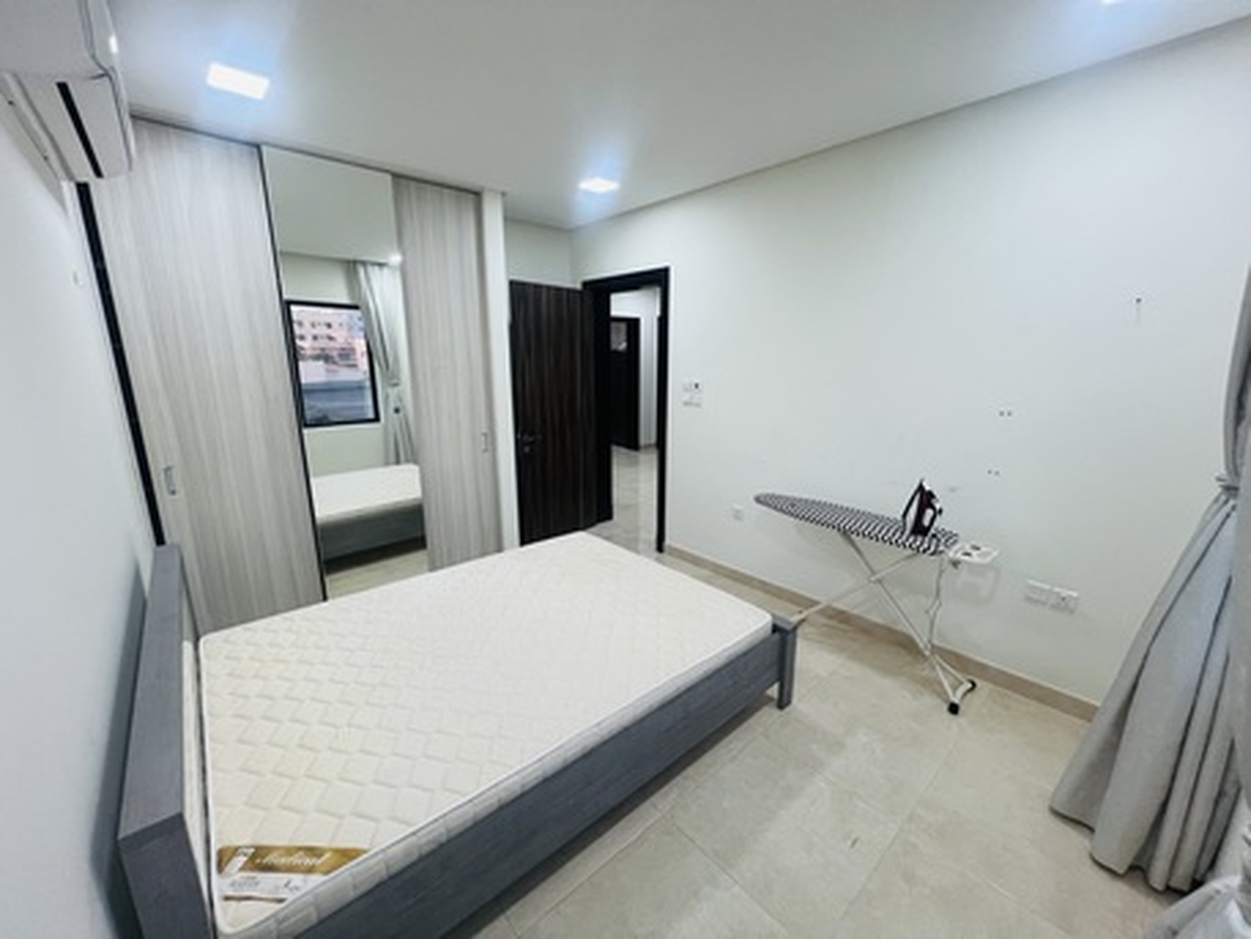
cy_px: 470
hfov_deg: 106.2
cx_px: 626
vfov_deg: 89.9
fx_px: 470
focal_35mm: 13
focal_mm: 1.57
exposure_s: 1/99
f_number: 1.8
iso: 125
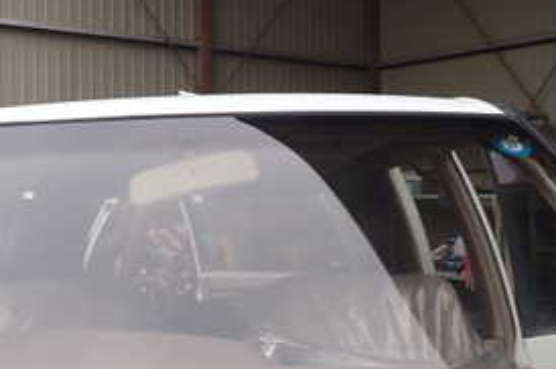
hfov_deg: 34.9
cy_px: 199
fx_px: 879
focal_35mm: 57
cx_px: 203
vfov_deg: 23.7
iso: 100
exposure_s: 1/250
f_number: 2.8
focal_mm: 4.5
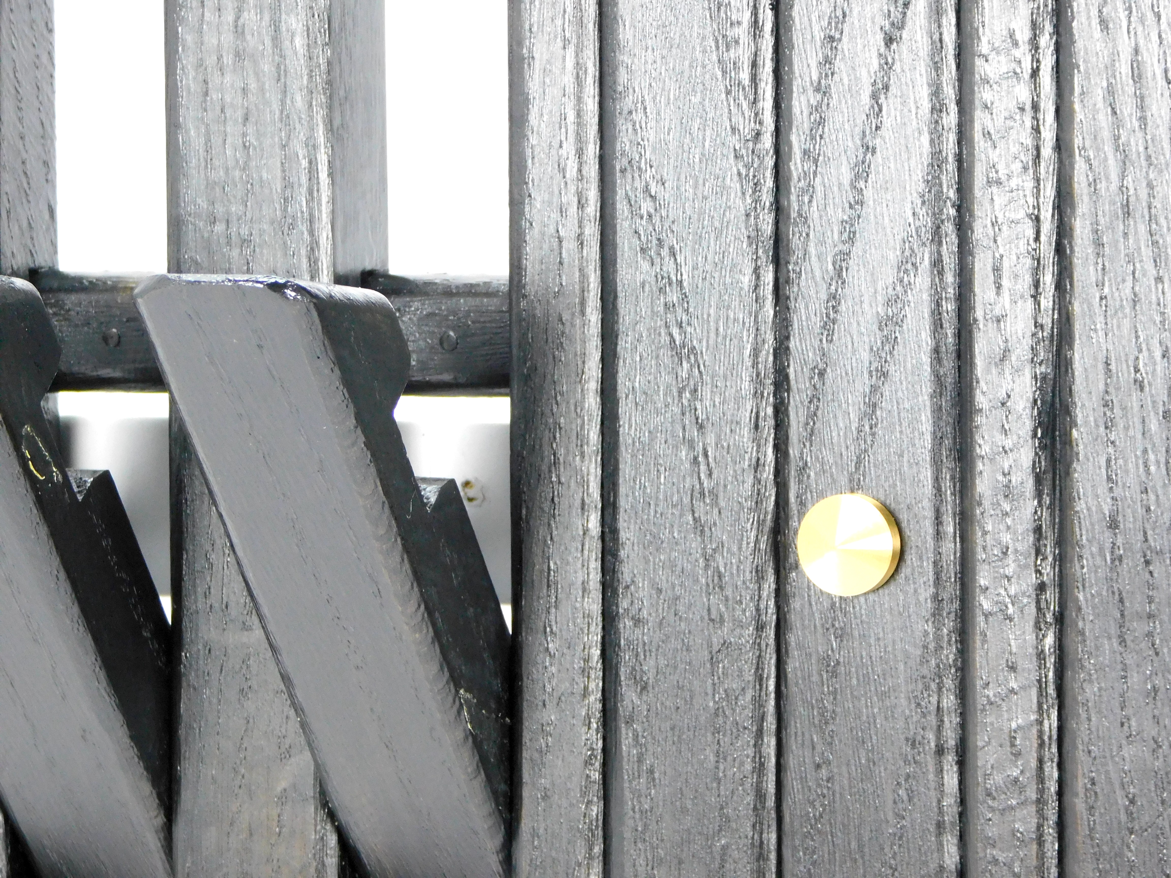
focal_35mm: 184
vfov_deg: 8.1
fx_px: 6224
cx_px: 586
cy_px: 439
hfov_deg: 10.7
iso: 360
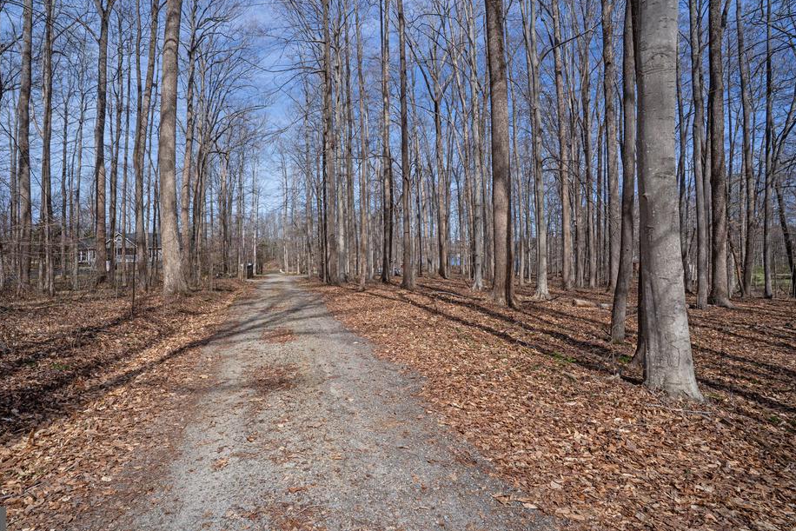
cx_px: 355
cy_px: 242
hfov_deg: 86.6
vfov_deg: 64.5
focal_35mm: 19
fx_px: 420
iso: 640
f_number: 8
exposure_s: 1/1250
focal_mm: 17
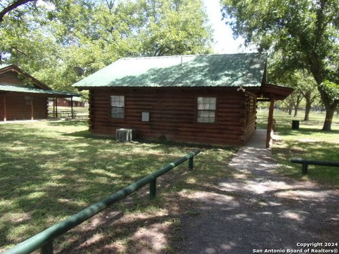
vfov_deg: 56.8
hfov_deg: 71.6
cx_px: 170
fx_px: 235
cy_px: 127
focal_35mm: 24
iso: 80
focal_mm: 4.3
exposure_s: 1/240
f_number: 3.3
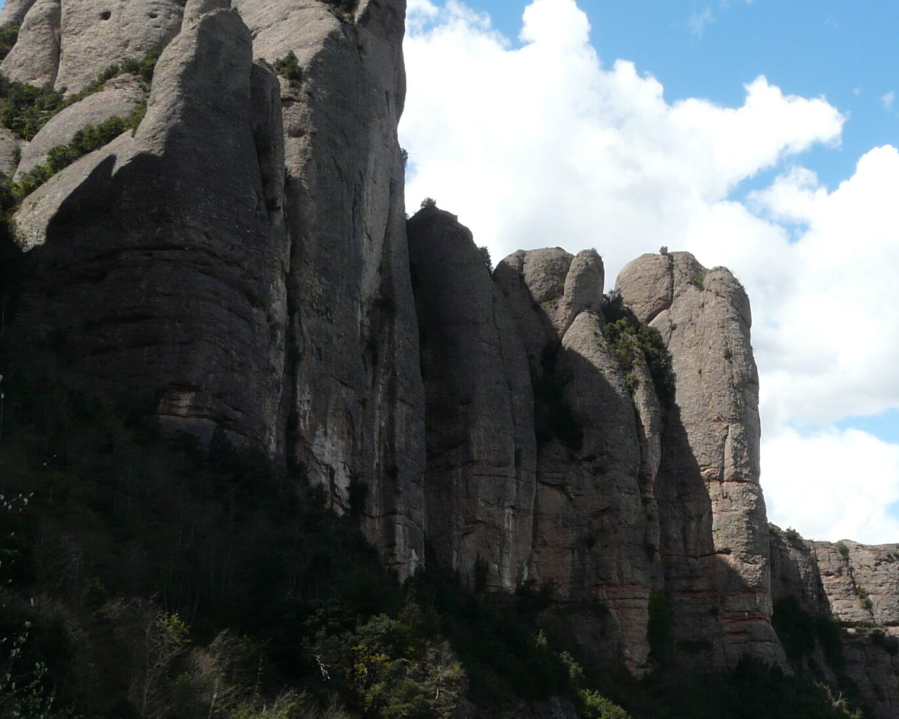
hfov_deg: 35.8
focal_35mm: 51
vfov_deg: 29.5
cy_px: 461
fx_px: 1357
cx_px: 676
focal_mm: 4.6
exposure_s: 1/250
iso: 100
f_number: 5.6
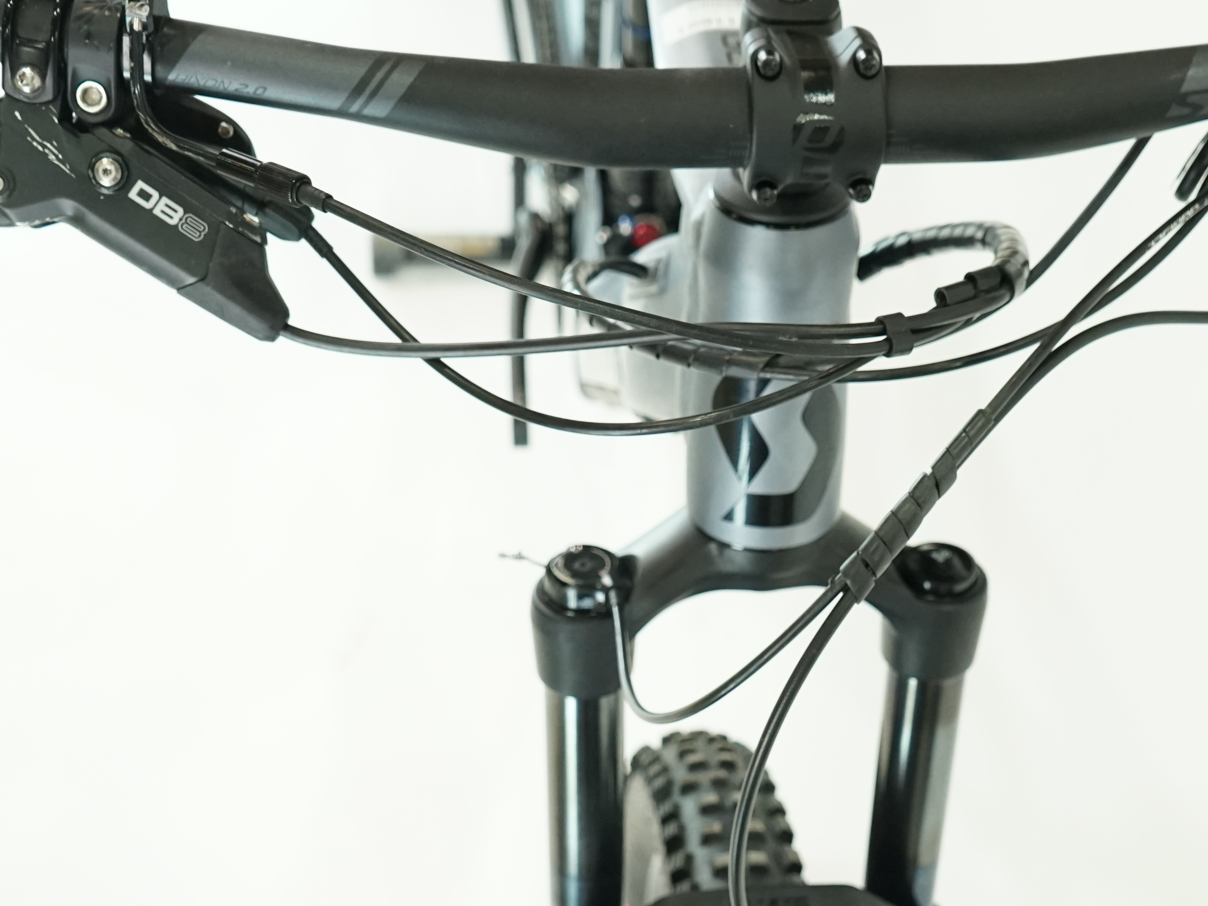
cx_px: 732
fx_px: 2024
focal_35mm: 58
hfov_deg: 33.1
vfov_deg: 24.9
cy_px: 695
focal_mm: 29
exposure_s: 1/200
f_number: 5
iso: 2000
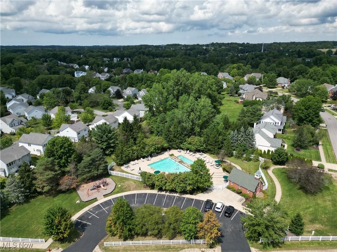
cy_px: 126
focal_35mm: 24
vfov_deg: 56.8
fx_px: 234
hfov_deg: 71.6
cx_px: 168
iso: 150
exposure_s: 1/4000
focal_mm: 6.72
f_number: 1.7
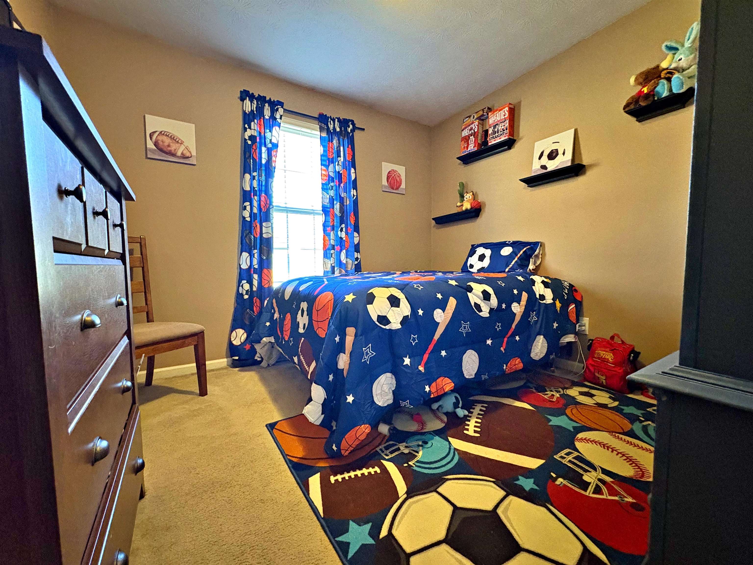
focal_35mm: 14
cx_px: 376
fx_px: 305
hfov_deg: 102.1
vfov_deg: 85.7
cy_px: 282
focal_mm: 2.22
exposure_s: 1/40
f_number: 2.2
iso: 800
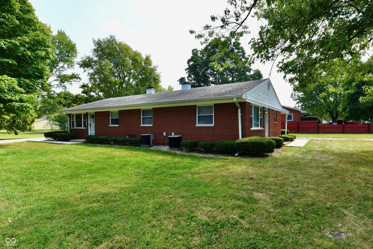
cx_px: 186
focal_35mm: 16
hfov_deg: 96.7
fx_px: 166
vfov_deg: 73.7
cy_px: 124
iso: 640
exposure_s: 1/500
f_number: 11
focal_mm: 16
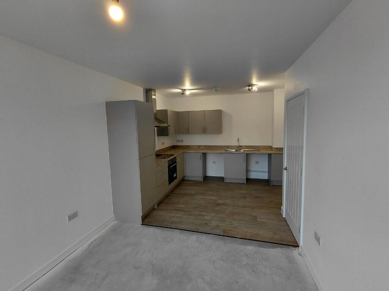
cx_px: 194
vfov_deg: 78.1
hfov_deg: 94.5
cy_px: 146
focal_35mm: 16
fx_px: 180
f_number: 2.2
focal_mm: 1.64
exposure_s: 1/60
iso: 64
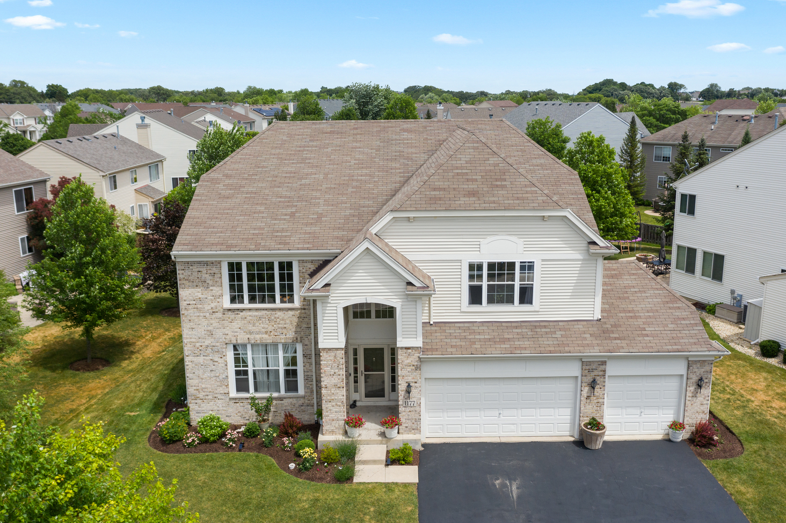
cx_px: 406
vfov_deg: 42.3
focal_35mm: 31
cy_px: 274
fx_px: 677
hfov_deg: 60.3
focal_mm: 10.26
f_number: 4
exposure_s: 1/1250
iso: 100
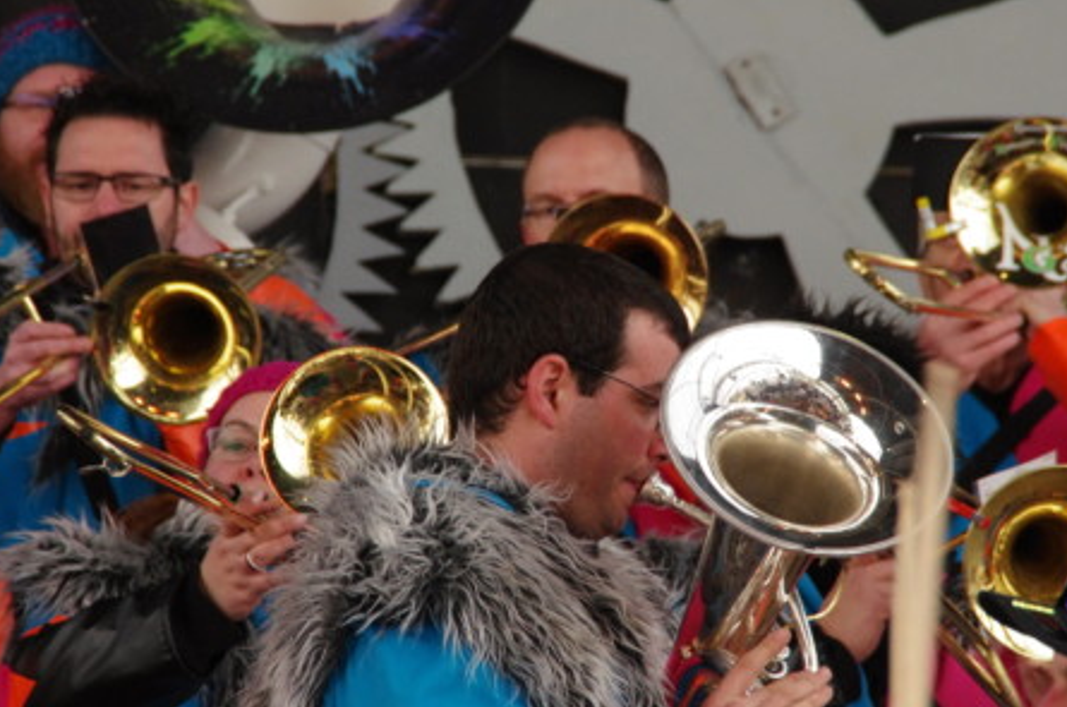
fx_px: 9970
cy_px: 375
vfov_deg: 4.1
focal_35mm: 337
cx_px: 578
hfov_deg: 6.1
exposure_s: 1/250
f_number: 8
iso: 3200
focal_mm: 200
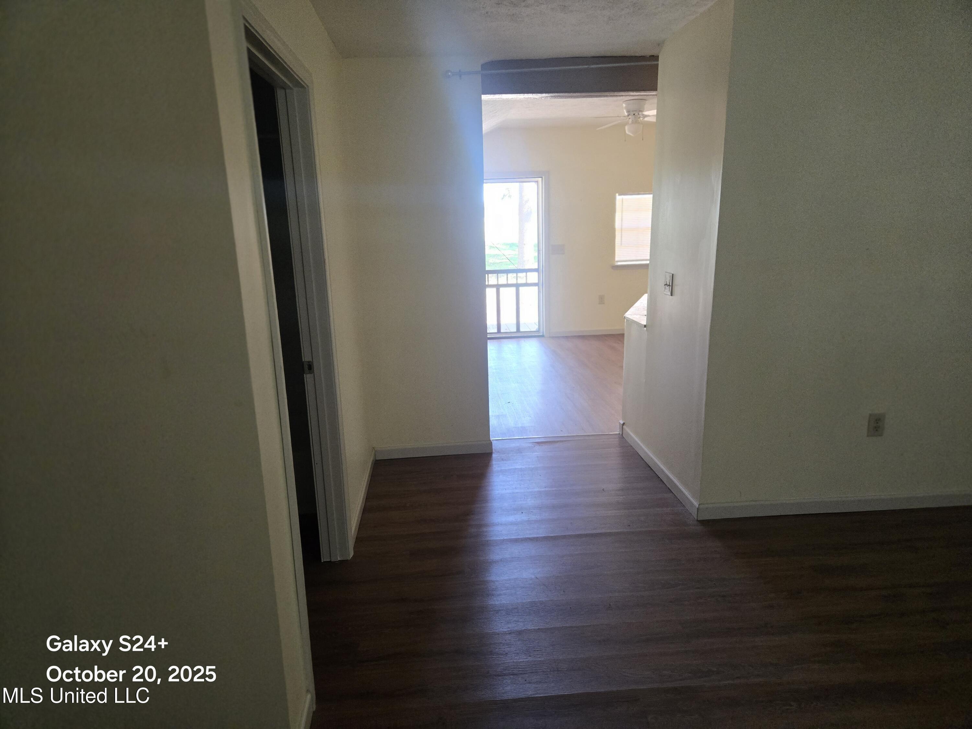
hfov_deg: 73.9
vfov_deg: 58.9
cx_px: 486
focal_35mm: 23
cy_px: 364
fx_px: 646
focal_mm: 5.4
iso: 640
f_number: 1.8
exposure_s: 1/120
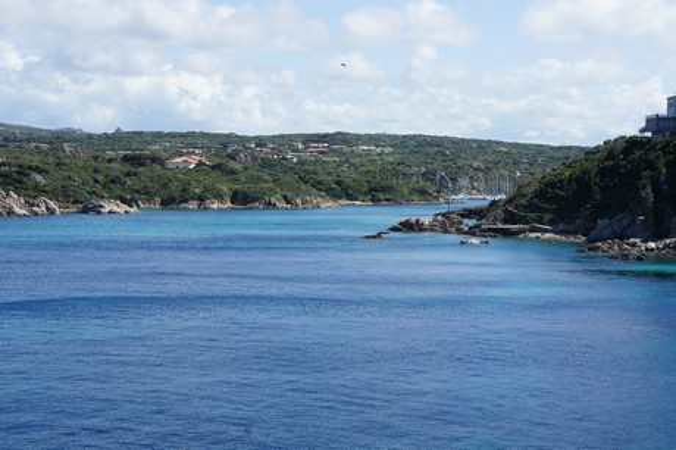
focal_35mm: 68
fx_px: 1267
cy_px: 225
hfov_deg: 29.9
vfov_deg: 20.1
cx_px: 338
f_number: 13
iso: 200
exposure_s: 1/200
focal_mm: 45
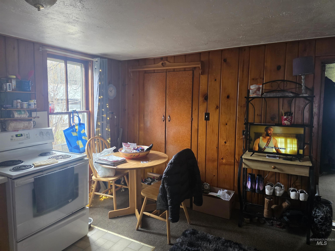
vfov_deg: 58.9
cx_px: 168
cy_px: 126
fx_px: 223
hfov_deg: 73.9
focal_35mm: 23
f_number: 1.7
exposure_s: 1/120
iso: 640
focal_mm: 6.3
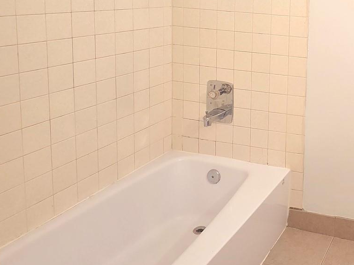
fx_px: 358
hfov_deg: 44.0
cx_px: 362
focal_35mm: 35
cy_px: 32
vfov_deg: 38.2
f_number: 2.2
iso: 320
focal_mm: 2.2
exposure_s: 1/60
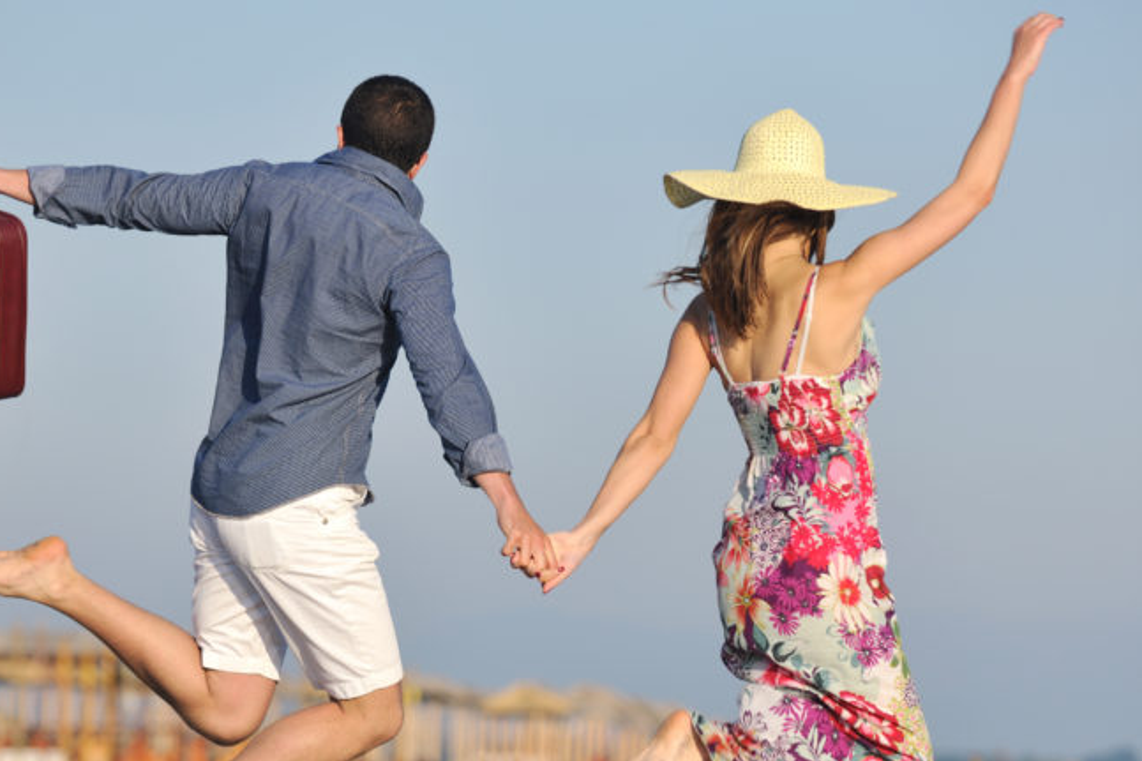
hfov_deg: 7.4
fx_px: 8784
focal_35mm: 277
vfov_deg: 5.0
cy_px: 561
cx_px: 445
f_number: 5
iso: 50
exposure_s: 1/500
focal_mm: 175
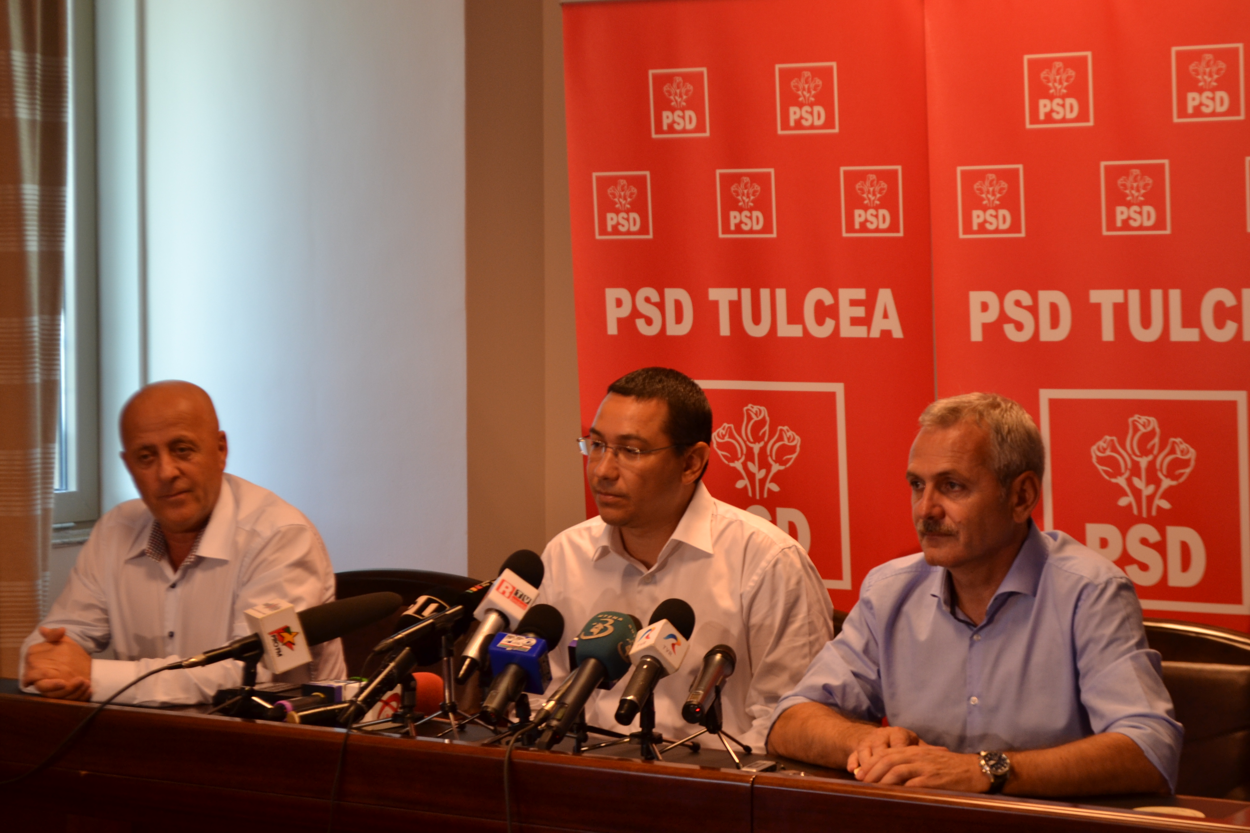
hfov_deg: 24.6
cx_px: 625
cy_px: 416
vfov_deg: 16.6
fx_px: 2864
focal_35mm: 82
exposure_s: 1/20
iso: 400
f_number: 5.6
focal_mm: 55
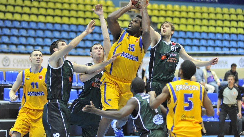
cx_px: 118
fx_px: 887
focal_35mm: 137
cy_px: 56
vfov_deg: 8.9
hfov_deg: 15.7
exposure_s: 1/640
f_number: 2.8
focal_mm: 125
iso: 2000
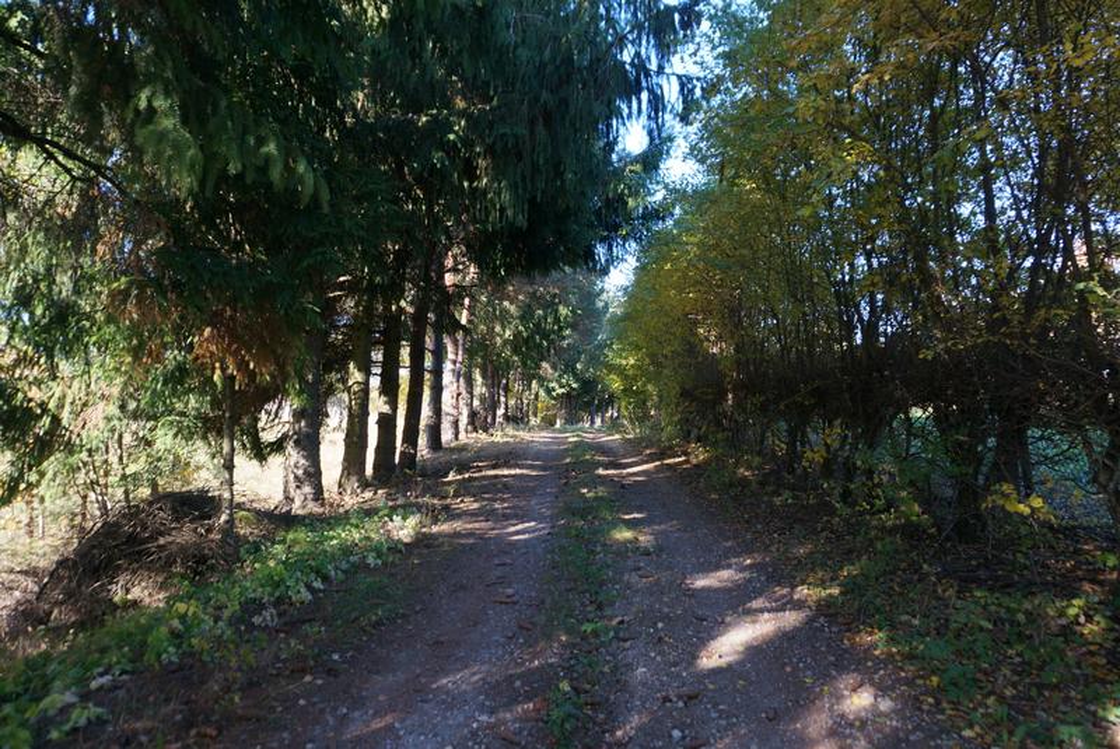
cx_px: 560
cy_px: 374
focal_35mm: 24
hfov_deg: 73.7
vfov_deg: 53.2
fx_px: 747
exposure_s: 1/80
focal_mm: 16
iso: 100
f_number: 4.5
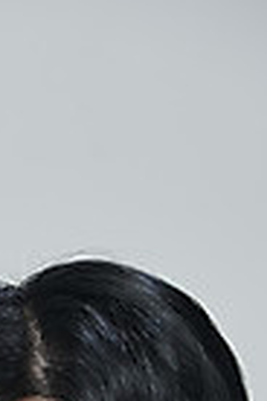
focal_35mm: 551
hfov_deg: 2.5
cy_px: 529
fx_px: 6129
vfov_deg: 3.7
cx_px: -30
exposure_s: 1/125
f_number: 7.1
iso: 64
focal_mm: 190
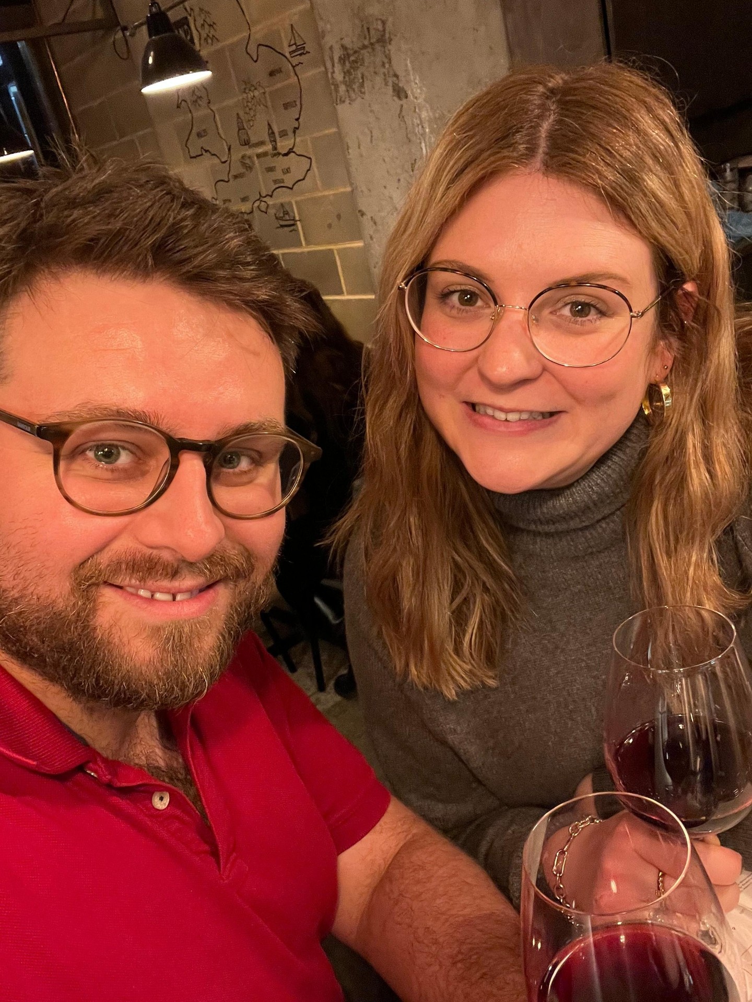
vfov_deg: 60.0
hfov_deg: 46.8
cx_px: 376
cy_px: 501
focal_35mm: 30
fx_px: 869
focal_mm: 2.71
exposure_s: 1/25
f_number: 2.2
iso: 320
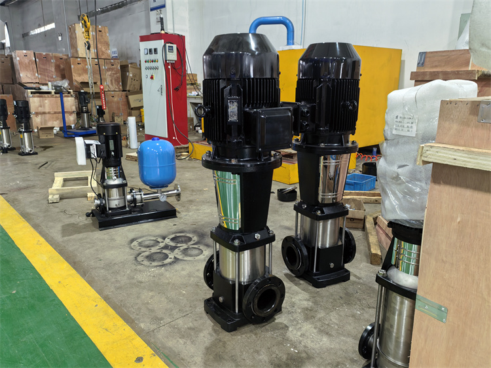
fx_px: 383
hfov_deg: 65.3
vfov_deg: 51.3
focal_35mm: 27
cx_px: 246
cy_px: 184
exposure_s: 1/33.3
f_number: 1.9
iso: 200
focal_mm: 5.52
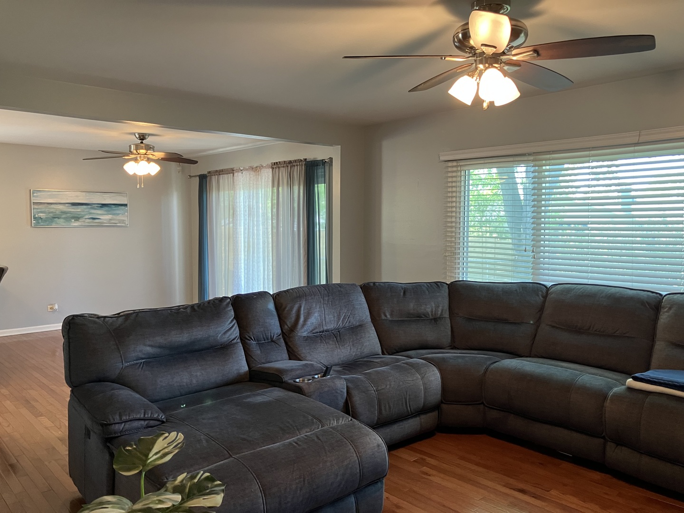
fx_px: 553
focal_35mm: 28
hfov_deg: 63.4
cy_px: 256
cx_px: 342
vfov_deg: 49.7
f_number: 1.8
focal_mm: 3.99
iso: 200
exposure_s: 1/60
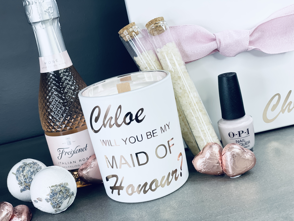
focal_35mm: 52
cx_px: 147
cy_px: 110
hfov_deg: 36.8
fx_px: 442
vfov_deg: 28.0
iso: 125
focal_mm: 6
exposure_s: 1/120
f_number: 2
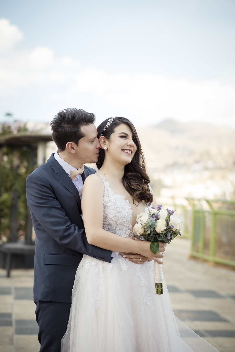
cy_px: 176
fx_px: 822
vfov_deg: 24.2
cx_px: 118
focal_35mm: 84
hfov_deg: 16.3
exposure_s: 1/2000
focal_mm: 56
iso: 400
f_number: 2
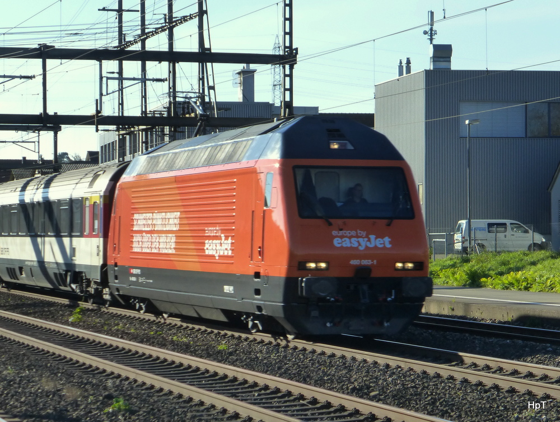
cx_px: 280
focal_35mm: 85
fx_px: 1377
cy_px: 211
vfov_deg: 17.4
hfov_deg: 23.0
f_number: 5.1
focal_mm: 14.2
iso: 160
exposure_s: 1/400
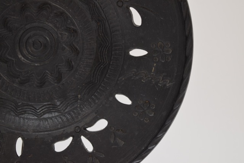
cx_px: 122
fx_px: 559
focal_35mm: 82
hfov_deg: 24.6
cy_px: 82
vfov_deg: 16.6
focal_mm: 55
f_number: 5.6
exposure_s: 1/125
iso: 800
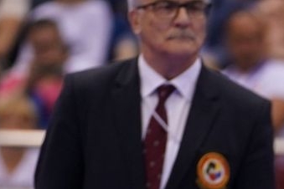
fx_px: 7715
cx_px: 400
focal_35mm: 978
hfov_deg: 2.1
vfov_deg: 1.4
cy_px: 407
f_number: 2.8
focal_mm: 184
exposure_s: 1/1000
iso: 1250
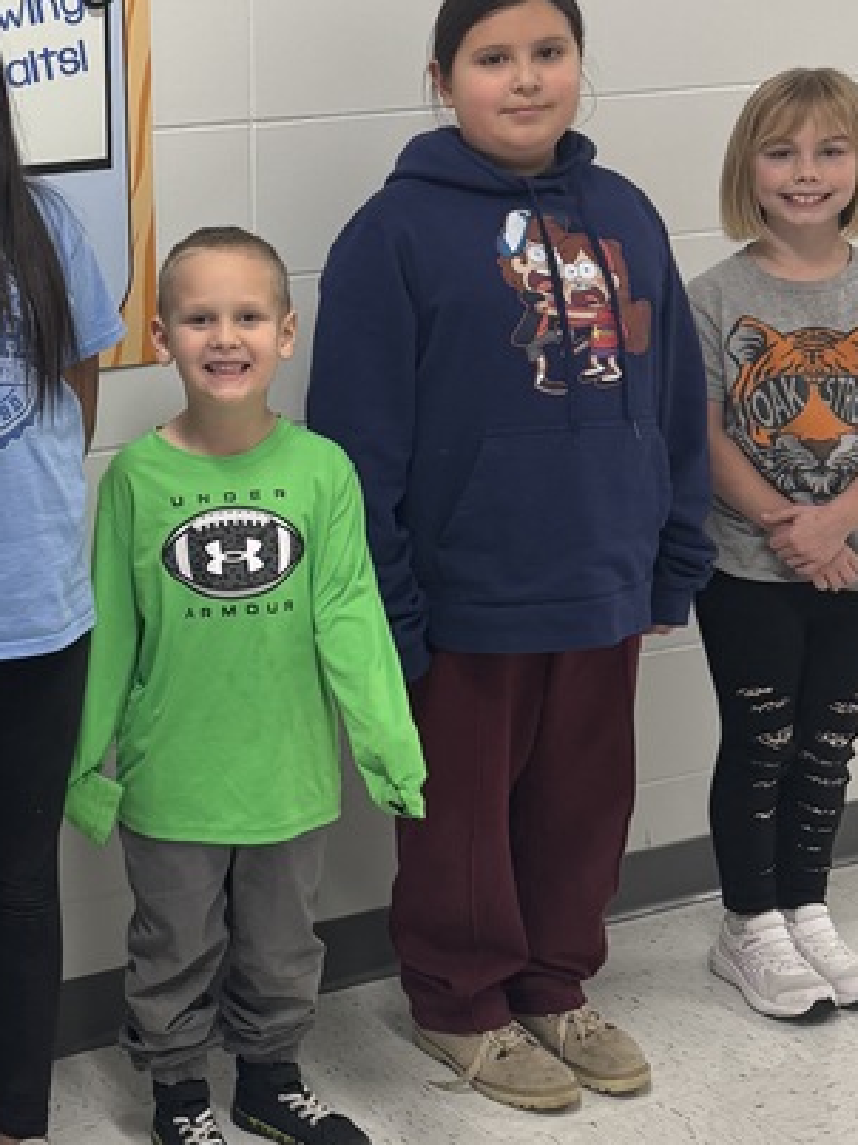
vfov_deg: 31.6
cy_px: 472
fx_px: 2017
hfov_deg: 22.9
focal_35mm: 61
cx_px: -26
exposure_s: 1/120
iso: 200
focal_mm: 6.76
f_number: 1.78
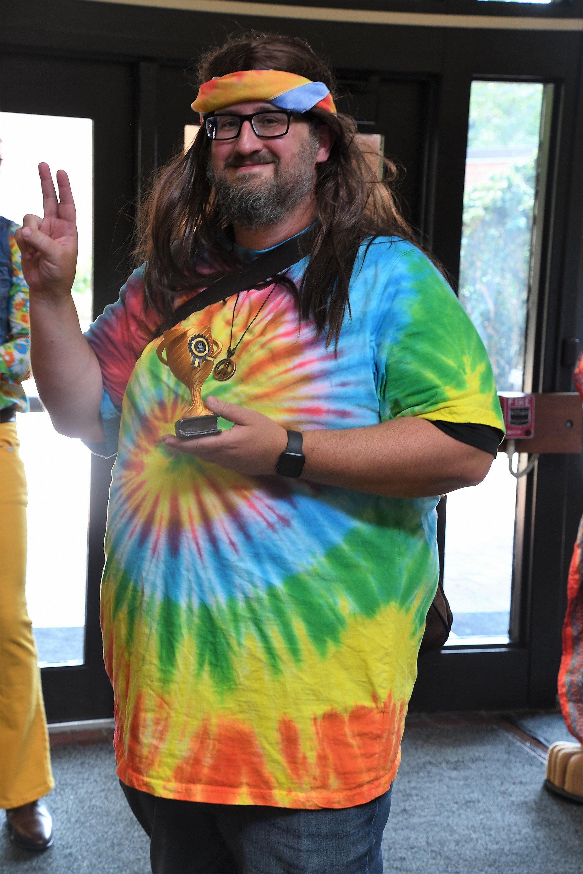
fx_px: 1822
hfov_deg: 18.2
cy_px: 437
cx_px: 292
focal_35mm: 75
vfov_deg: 27.0
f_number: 6.3
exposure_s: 1/30
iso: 640
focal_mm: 50
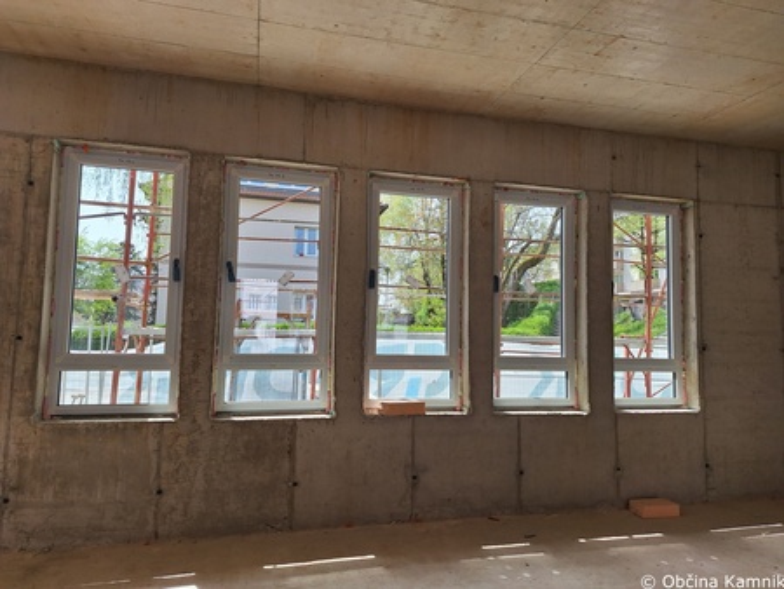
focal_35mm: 23
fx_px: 521
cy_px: 294
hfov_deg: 73.9
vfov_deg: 58.9
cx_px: 392
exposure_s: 1/563
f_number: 1.8
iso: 40
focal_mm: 5.54
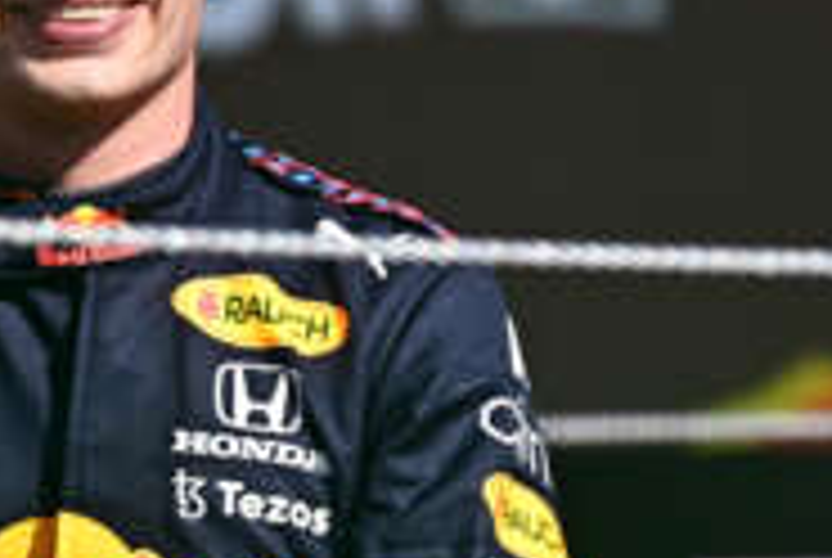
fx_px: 52129
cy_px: 590
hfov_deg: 0.9
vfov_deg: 0.6
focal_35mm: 2252
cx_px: 81
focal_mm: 600
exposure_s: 1/1250
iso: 200
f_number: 6.3
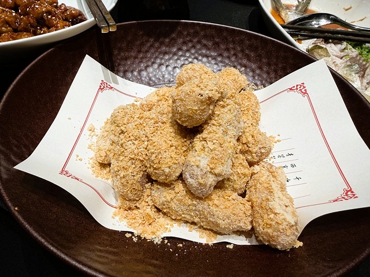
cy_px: 138
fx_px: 257
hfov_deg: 71.6
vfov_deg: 56.8
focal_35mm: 24
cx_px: 185
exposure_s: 1/100
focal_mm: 2.22
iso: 50
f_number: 2.2
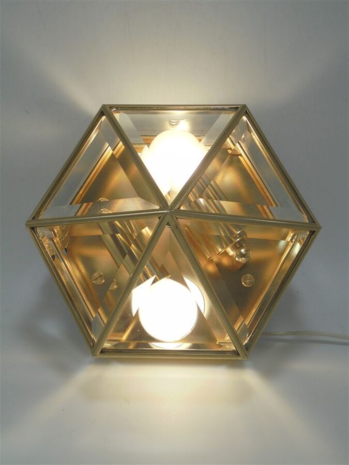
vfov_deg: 49.0
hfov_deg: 37.7
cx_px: 174
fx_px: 511
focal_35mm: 38
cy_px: 232
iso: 100
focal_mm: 6.9
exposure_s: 1/250
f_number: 4.2
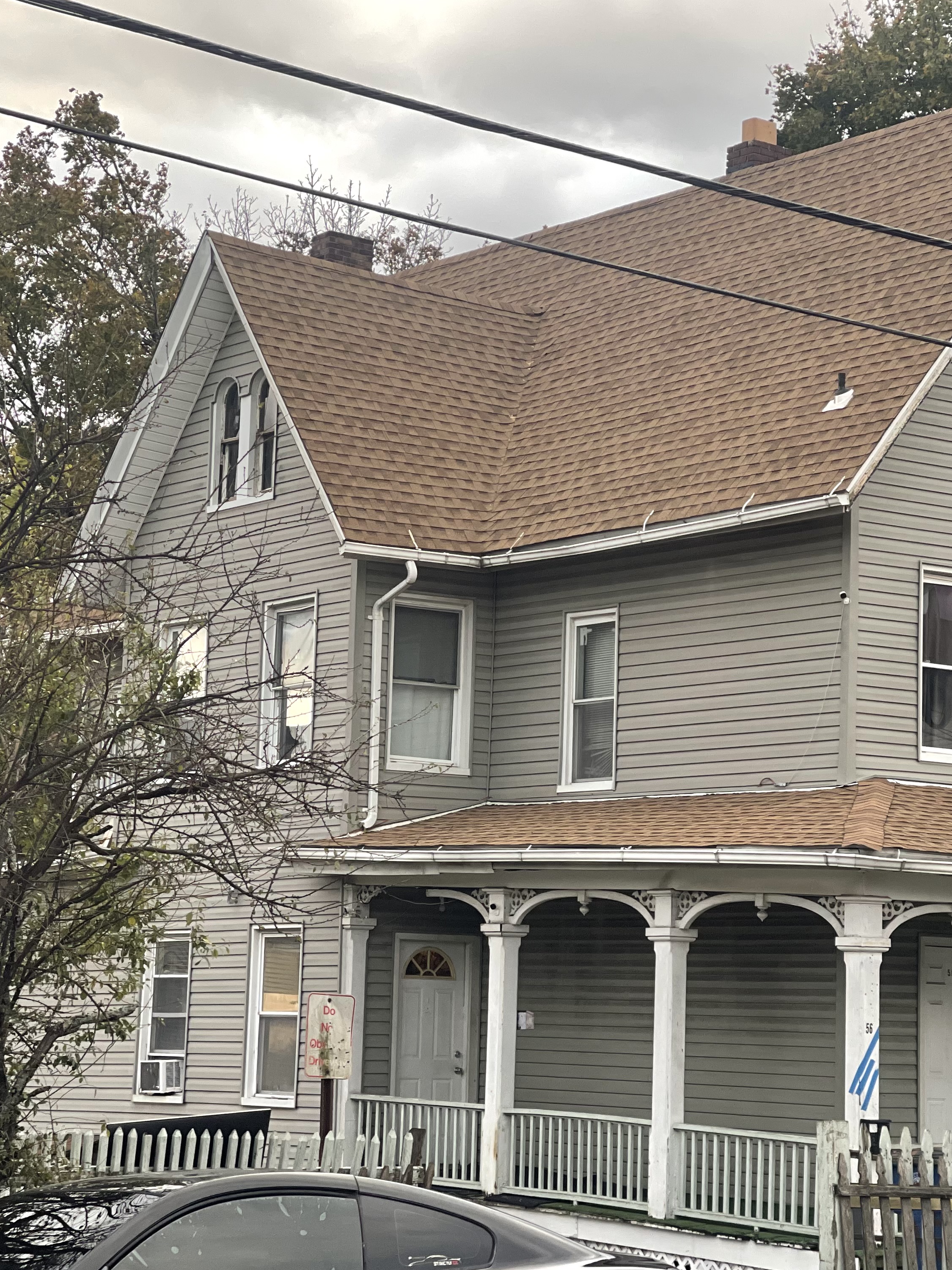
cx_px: 589
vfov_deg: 22.8
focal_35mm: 86
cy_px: 632
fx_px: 3154
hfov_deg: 17.1
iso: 80
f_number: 2.2
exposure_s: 1/99
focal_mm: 7.5
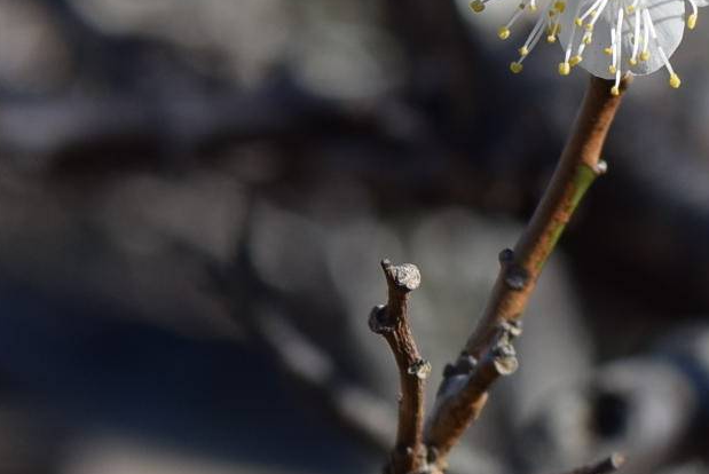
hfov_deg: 6.3
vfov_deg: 4.2
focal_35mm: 326
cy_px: -132
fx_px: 6435
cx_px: 734
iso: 200
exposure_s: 1/320
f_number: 8
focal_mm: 45
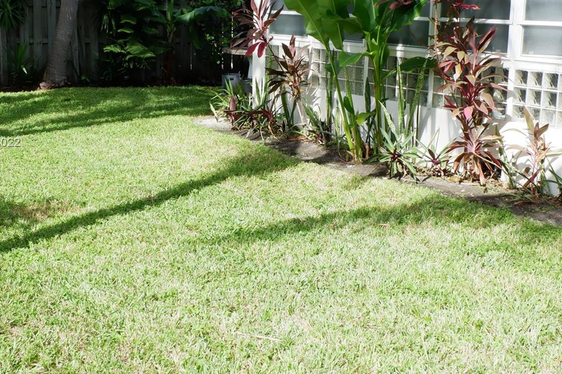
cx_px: 289
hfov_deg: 38.9
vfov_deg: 26.4
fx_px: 796
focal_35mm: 51
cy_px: 143
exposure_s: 1/160
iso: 400
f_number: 11
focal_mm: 21.1
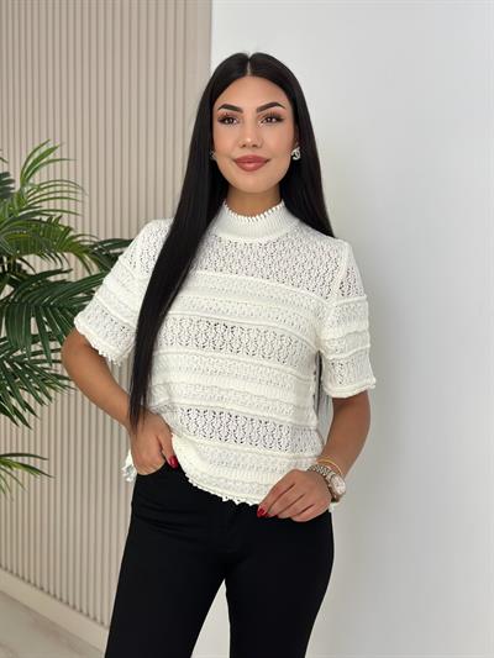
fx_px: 913
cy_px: 329
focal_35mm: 48
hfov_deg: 30.3
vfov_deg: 39.6
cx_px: 247
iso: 80
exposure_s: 1/251
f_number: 1.78
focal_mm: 6.86
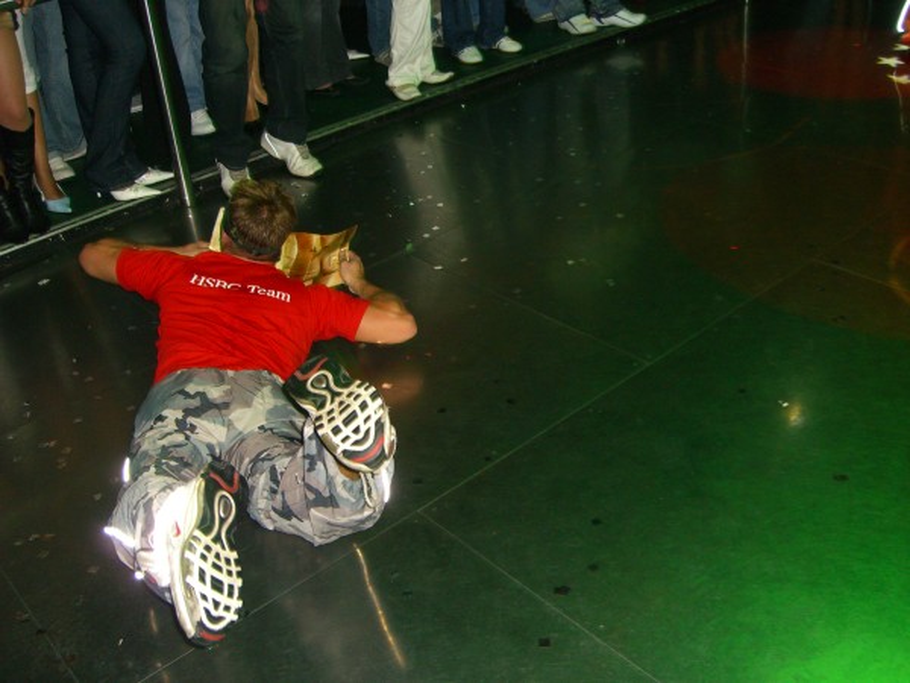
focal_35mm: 38
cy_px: 342
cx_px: 455
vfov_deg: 37.7
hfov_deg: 49.0
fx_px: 999
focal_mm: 7.9
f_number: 2.8
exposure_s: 1/60
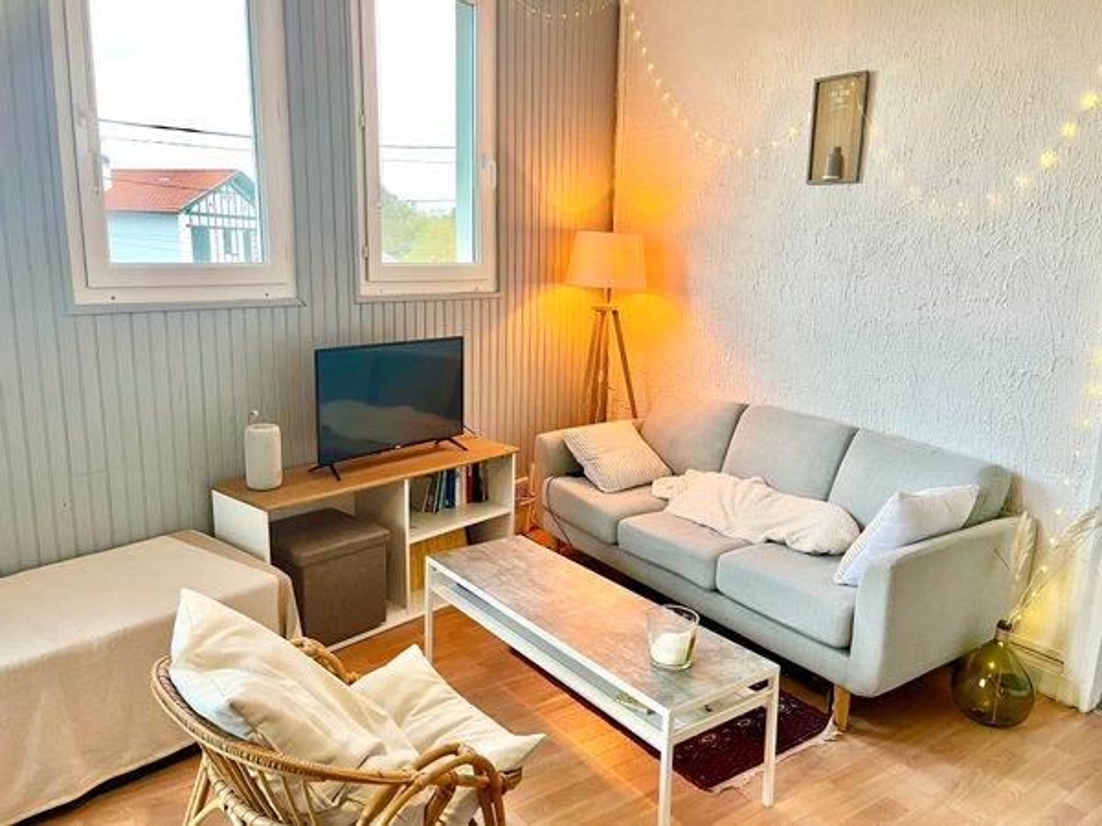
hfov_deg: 67.3
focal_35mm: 26
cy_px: 413
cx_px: 551
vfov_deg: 53.1
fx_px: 828
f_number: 1.6
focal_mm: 5.1
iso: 80
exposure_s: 1/50
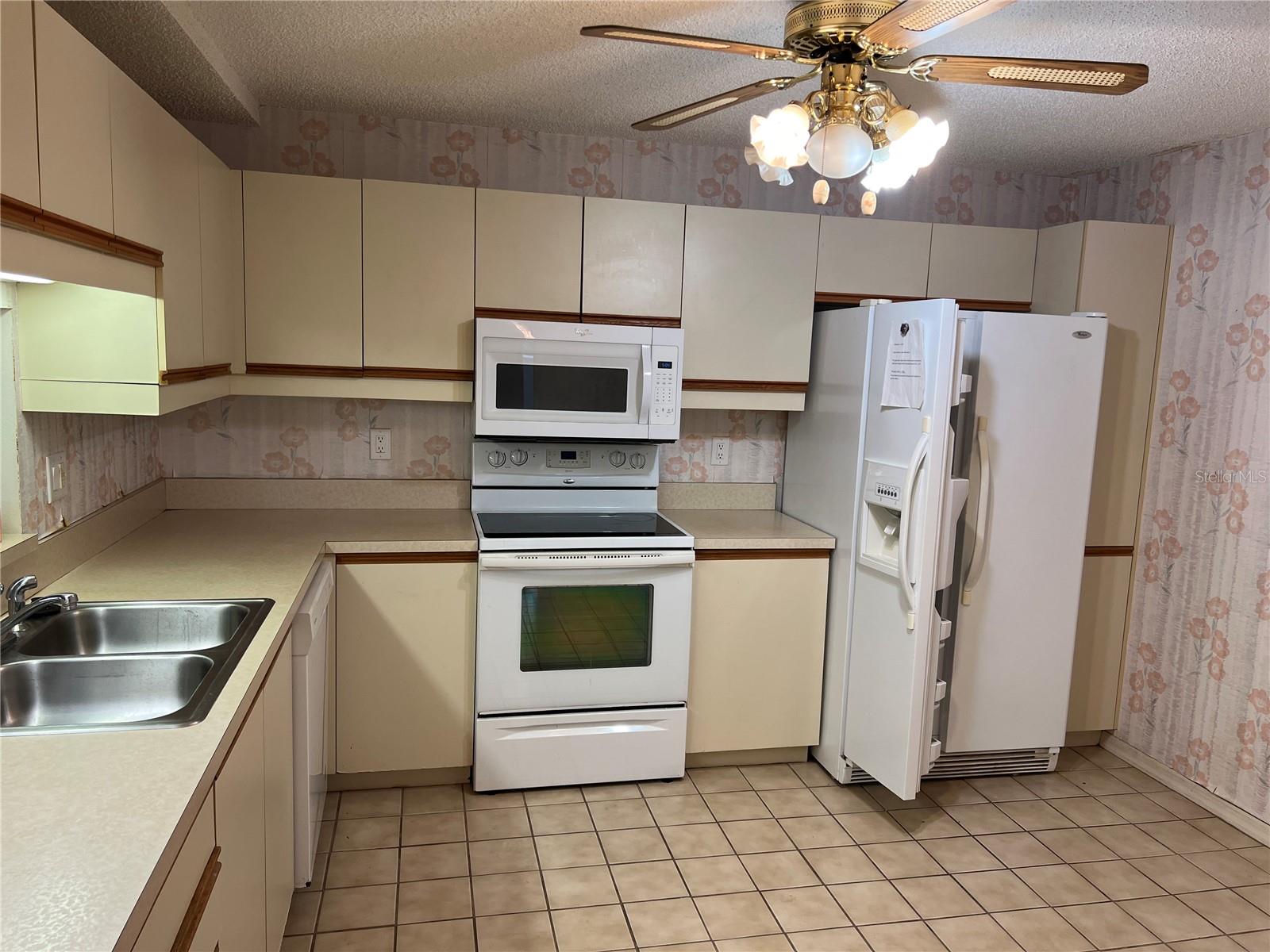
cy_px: 476
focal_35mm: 26
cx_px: 635
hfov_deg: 67.3
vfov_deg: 53.1
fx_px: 954
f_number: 1.5
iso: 64
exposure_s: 1/60
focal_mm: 5.7
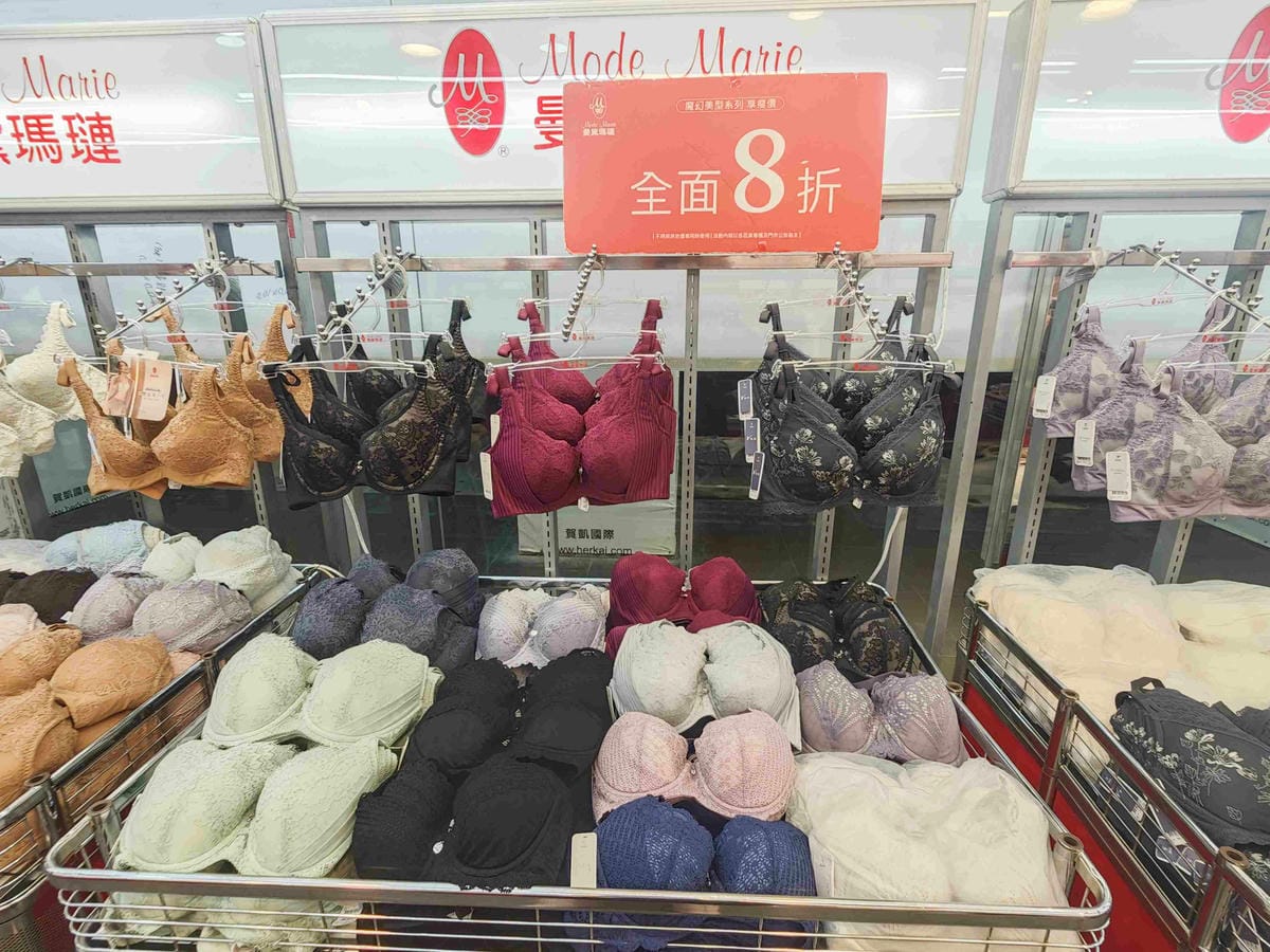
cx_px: 635
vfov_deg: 85.7
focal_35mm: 14
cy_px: 476
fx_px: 514
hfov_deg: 102.1
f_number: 1.8
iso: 125
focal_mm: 2.03
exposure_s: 1/60
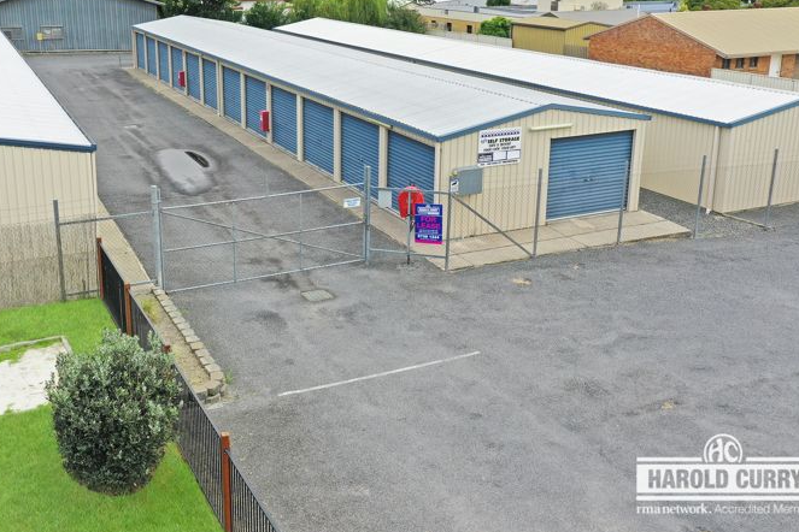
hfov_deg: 50.3
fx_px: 843
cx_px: 312
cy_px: 179
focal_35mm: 38
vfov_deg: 34.7
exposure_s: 1/400
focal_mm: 10.26
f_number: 5.6
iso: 100
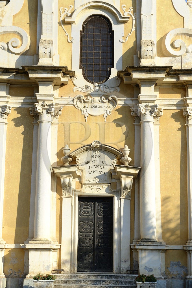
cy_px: 144
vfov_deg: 28.9
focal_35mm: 70
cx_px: 96
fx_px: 561
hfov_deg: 19.4
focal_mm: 70
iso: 200
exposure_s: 1/200
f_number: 11
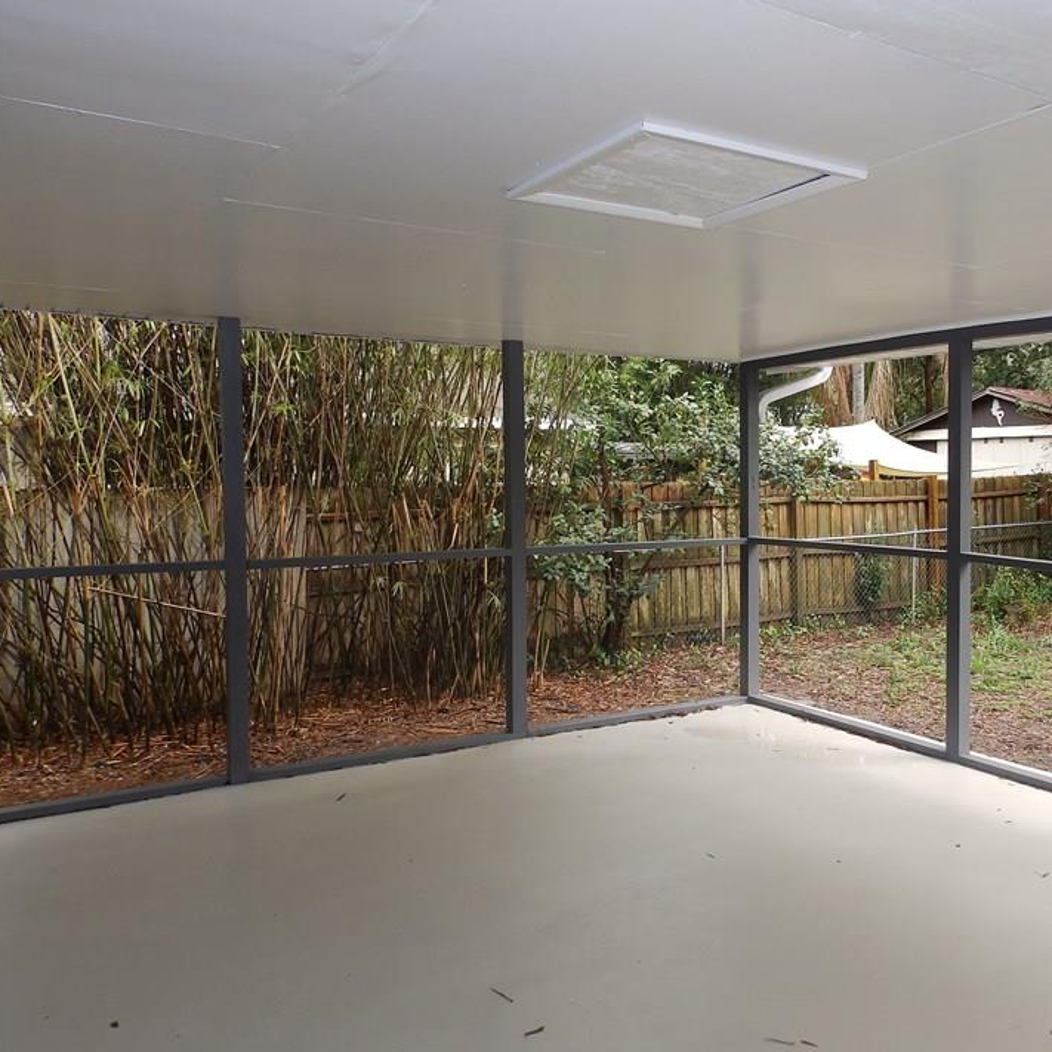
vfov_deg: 57.3
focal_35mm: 28
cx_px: 700
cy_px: 509
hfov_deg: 56.1
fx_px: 963
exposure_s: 1/80
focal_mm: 4
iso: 80
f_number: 3.4
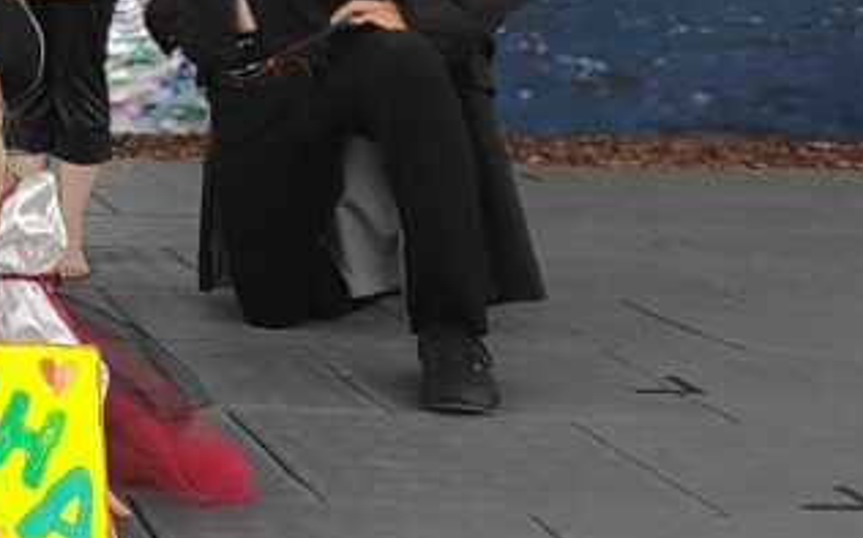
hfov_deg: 20.9
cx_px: -391
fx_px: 2021
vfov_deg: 15.0
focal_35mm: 86
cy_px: 33
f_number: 1.79
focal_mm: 4.74
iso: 112
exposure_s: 1/100
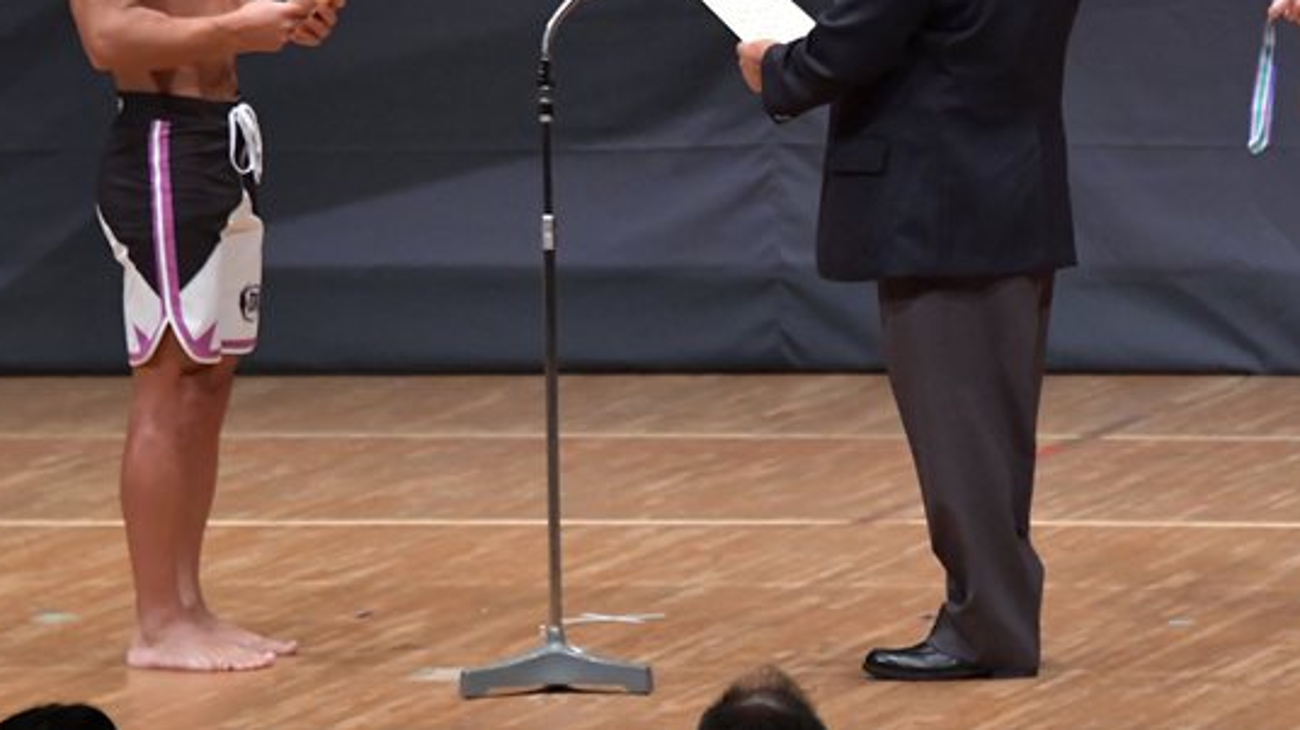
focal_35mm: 409
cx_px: 867
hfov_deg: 5.3
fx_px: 14093
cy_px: 109
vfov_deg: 3.0
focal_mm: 180
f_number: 5.6
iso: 6400
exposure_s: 1/400
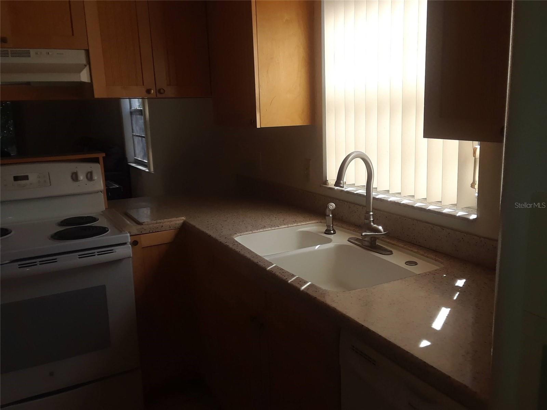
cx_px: 274
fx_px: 474
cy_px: 205
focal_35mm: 30
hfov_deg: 60.0
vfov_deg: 46.8
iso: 40
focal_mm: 2.47
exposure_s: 1/369
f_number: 1.9
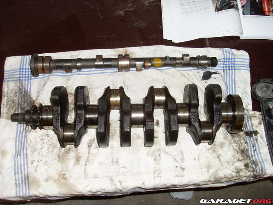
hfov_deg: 49.0
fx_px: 300
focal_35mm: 38
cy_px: 102
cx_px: 136
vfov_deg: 37.7
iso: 100
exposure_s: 1/45
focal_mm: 6.3
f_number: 3
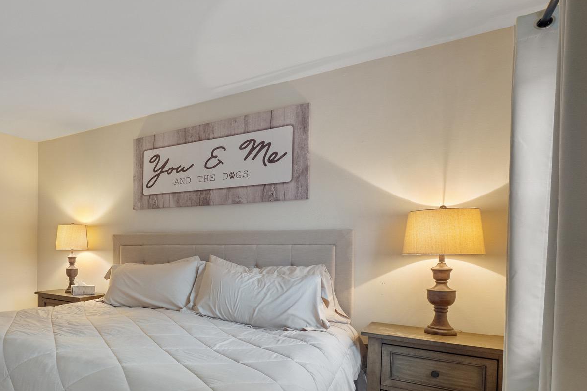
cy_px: 251
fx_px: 391
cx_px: 85
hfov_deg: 64.4
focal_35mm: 24
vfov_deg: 52.4
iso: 320
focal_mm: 14
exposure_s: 1/3
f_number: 8
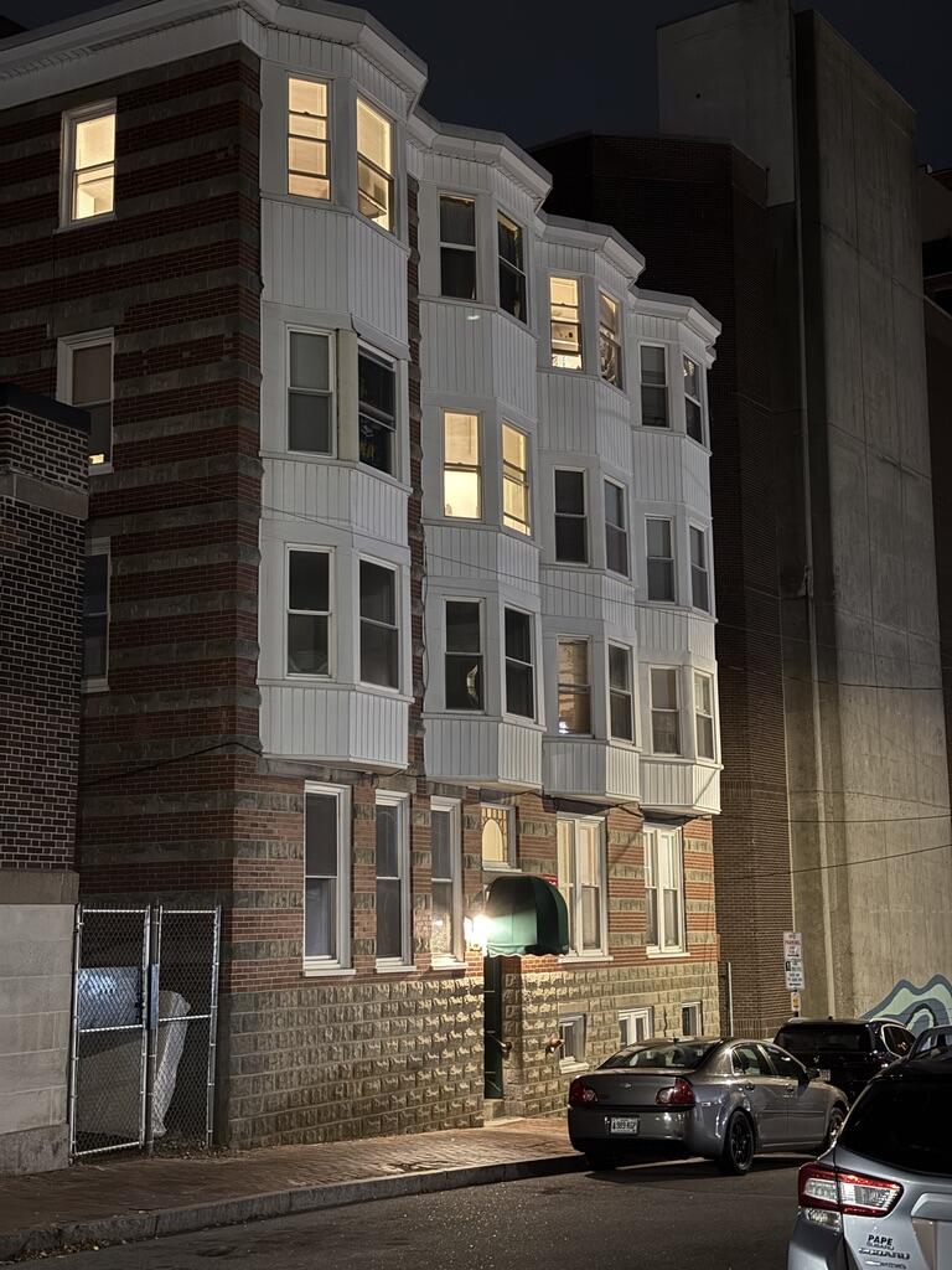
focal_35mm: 48
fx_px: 1760
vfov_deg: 39.7
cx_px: 476
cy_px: 635
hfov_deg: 30.3
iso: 400
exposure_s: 1/5
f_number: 1.78
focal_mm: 6.76
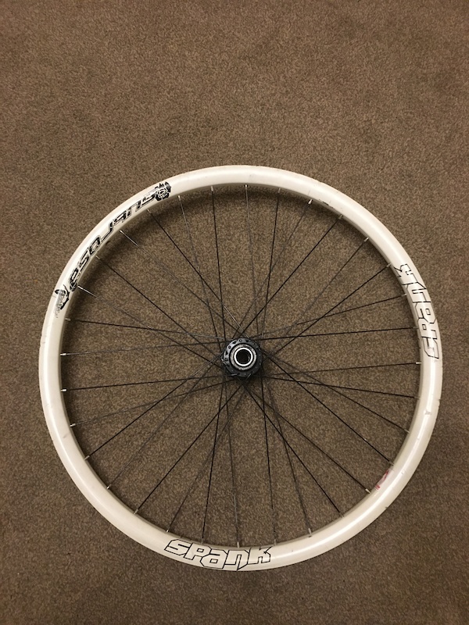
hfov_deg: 48.2
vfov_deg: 61.7
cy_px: 312
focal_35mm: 29
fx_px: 524
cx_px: 234
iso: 200
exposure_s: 1/17
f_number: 2.2
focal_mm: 4.15
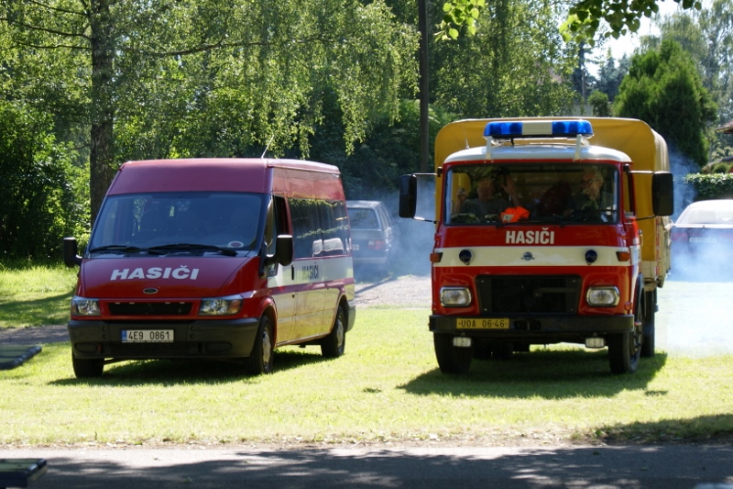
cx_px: 366
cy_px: 244
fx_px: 2361
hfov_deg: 17.6
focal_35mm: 116
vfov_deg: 11.8
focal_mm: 55
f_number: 7.1
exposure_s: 1/125
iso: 100
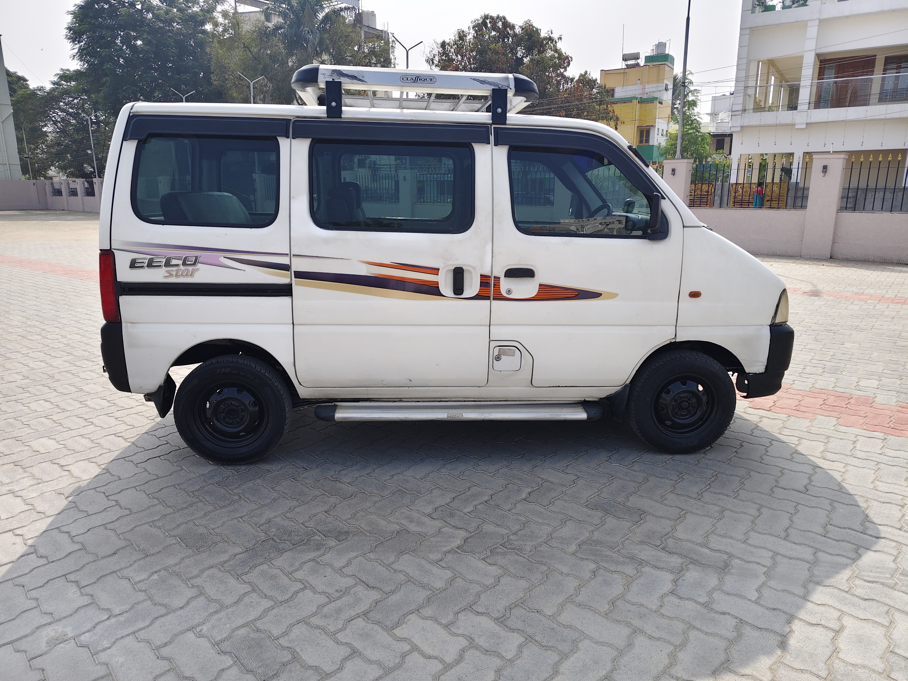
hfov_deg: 73.9
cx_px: 454
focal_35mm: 23
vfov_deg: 58.9
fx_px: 603
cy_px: 340
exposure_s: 1/2435
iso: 50
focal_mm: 5.56
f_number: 1.88
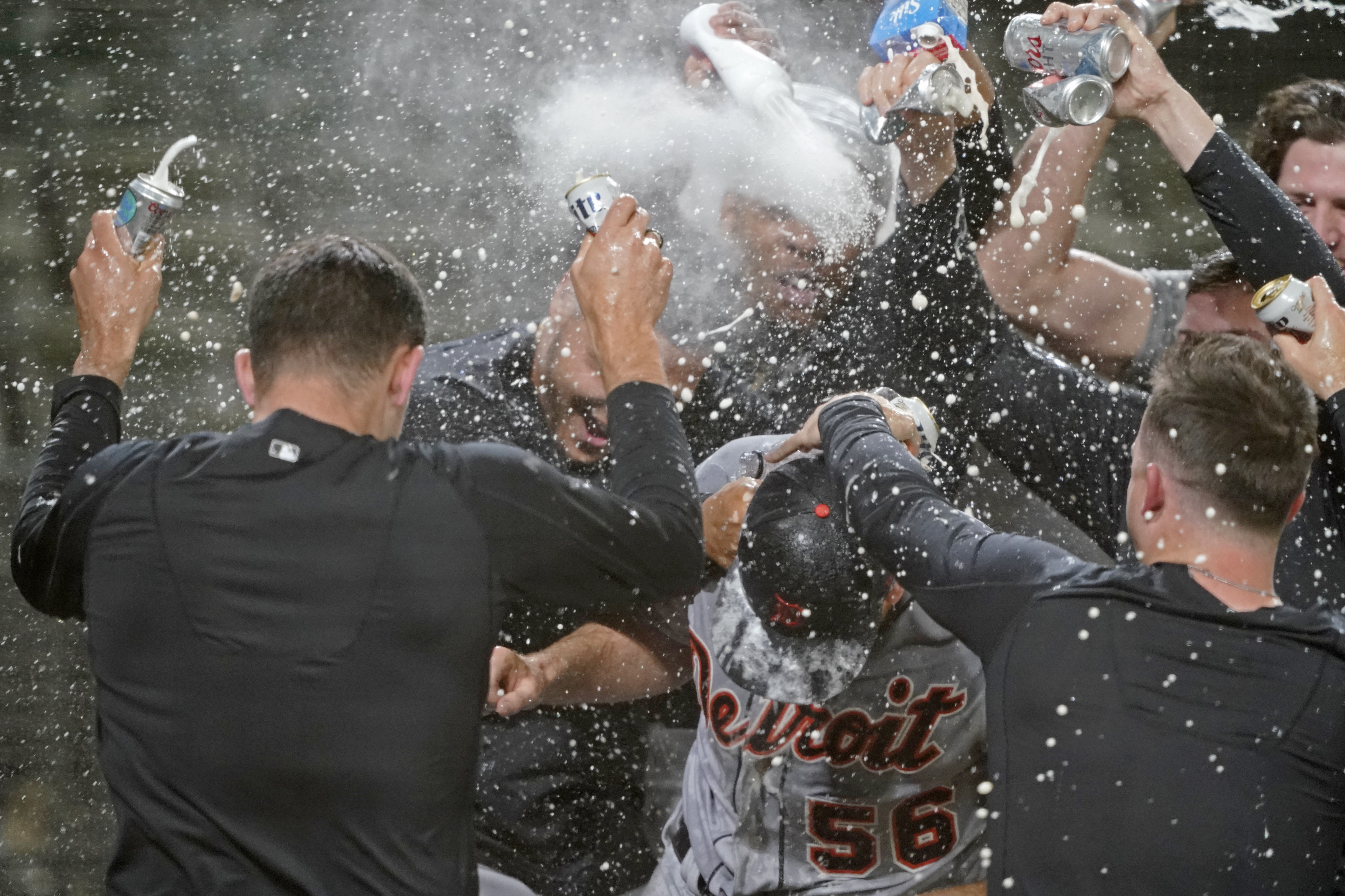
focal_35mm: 560
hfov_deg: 3.7
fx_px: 20922
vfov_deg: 2.5
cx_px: 672
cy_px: 448
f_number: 4
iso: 5000
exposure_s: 1/1000
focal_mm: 560
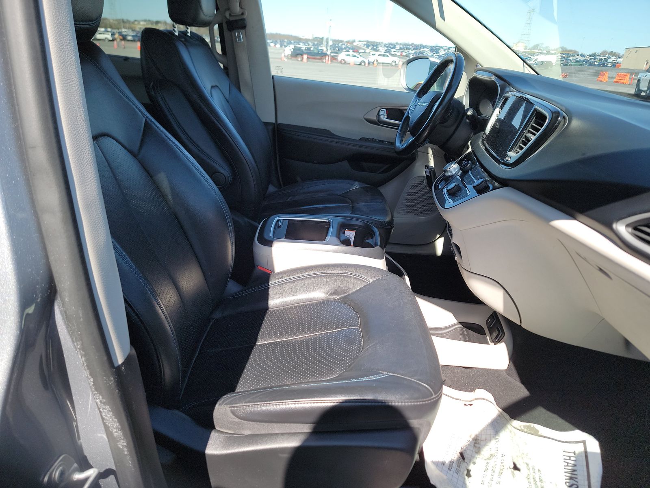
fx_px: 451
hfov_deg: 71.6
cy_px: 244
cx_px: 325
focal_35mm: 24
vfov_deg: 56.8
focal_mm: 6.7
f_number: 1.8
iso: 50
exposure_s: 1/223
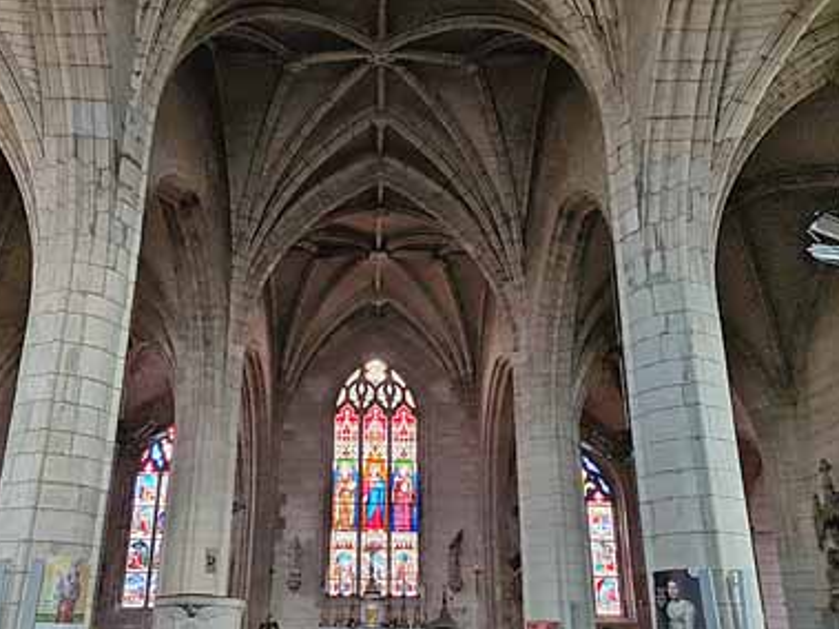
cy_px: 378
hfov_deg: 55.3
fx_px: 800
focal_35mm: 33
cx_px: 376
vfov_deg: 42.7
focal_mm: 7
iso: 1600
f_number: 1.8
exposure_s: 1/100
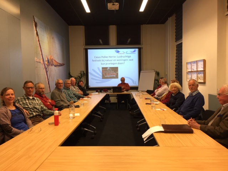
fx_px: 191
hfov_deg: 61.7
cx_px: 114
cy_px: 86
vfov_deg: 48.2
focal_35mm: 29
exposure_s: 1/33
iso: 80
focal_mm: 4.15
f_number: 2.2
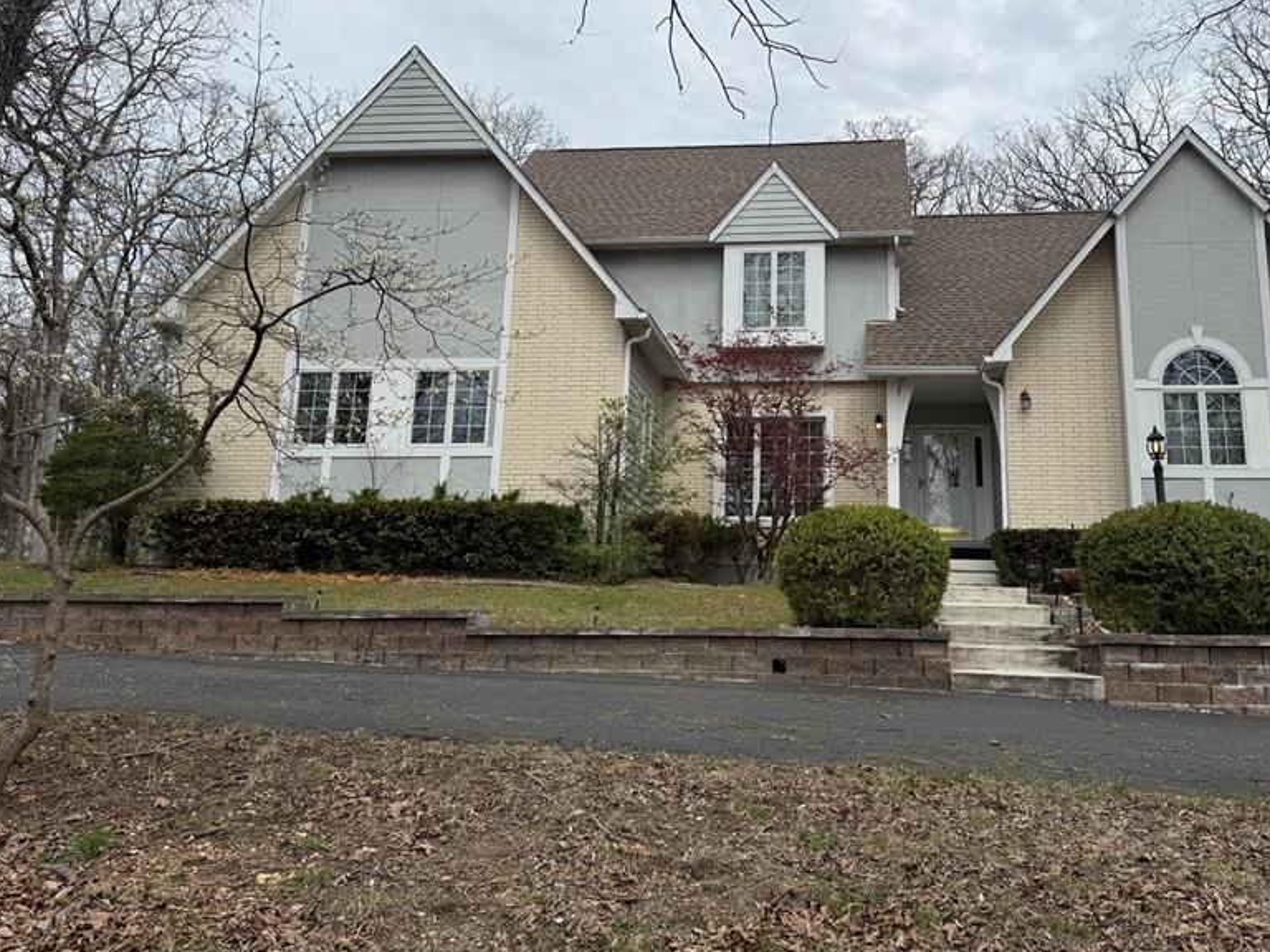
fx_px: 1174
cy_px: 383
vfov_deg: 43.9
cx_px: 757
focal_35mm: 32
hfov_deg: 56.4
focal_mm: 6.76
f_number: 1.78
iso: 80
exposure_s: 1/6173
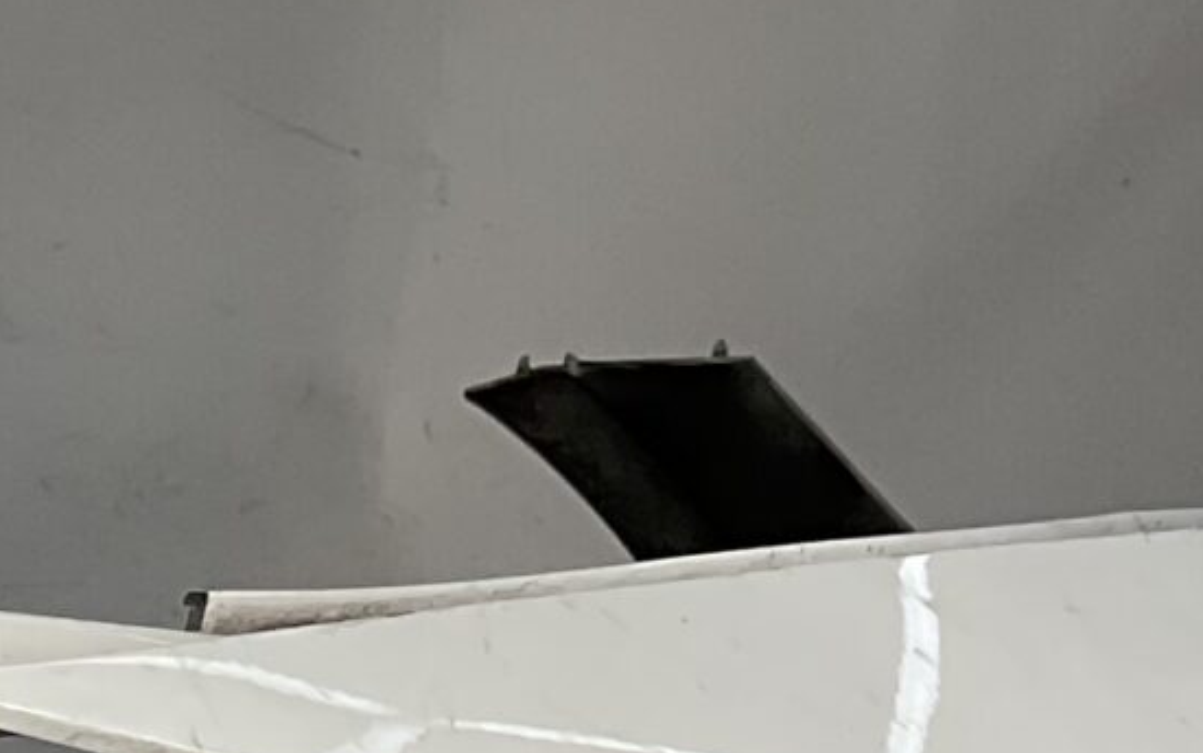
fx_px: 4689
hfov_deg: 13.4
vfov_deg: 8.3
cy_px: 1933
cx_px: -844
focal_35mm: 143
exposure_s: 1/1015
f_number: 1.8
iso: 16
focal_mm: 3
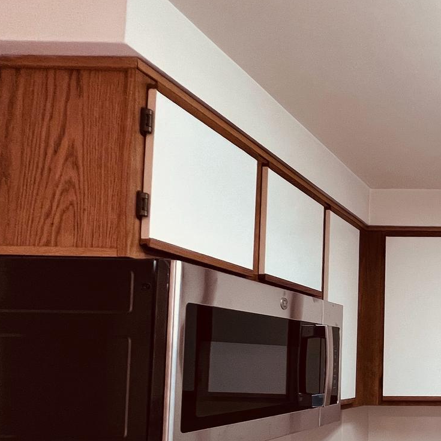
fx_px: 461
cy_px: 349
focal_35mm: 32
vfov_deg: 48.4
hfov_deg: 36.1
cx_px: 559
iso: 200
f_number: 1.8
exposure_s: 1/120
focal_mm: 1.57
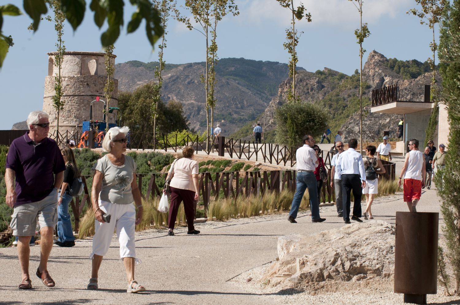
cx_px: 230
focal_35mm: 158
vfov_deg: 8.7
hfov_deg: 13.1
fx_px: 2010
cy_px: 152
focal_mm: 105
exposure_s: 1/160
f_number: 14
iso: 200
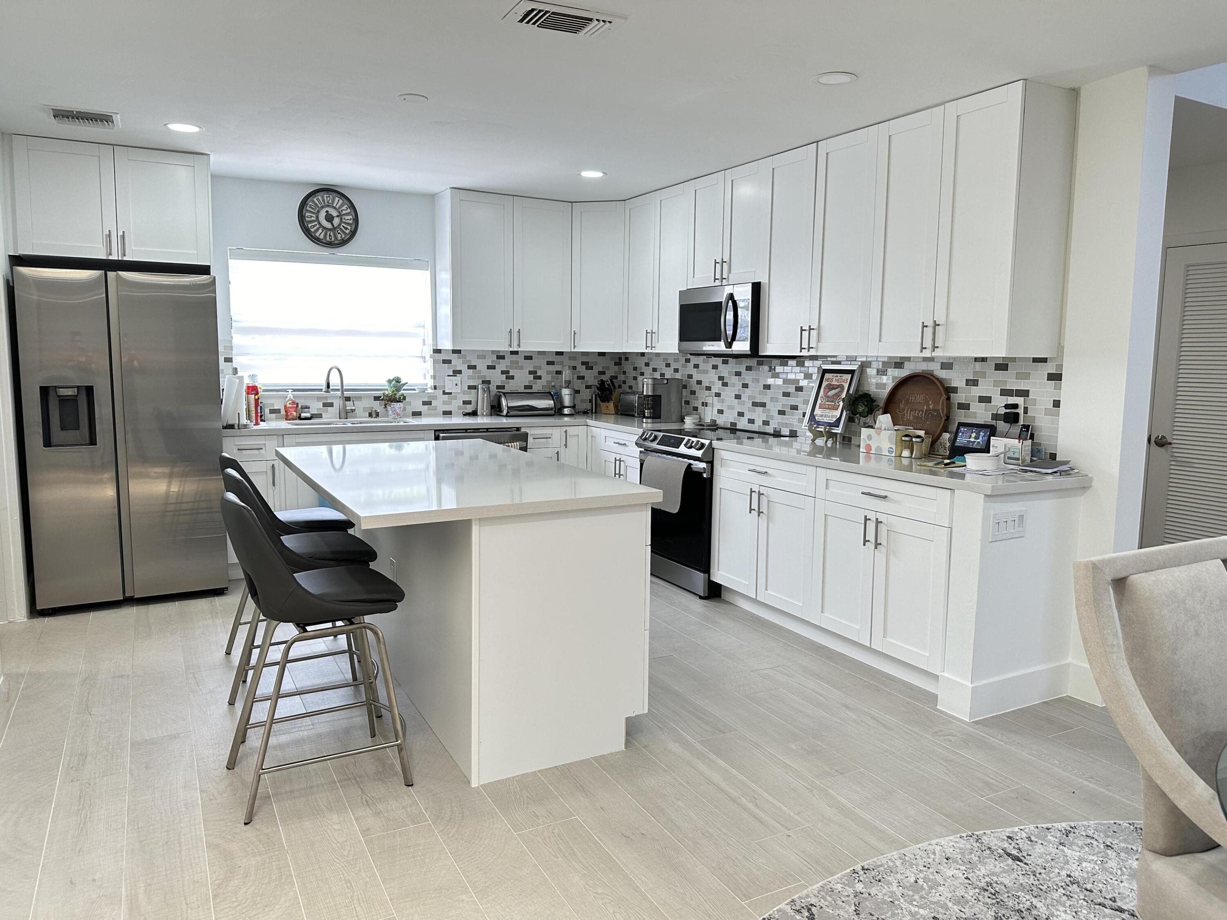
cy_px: 460
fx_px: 851
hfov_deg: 71.6
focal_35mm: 24
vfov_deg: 56.8
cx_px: 614
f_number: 1.78
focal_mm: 6.86
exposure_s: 1/120
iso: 200
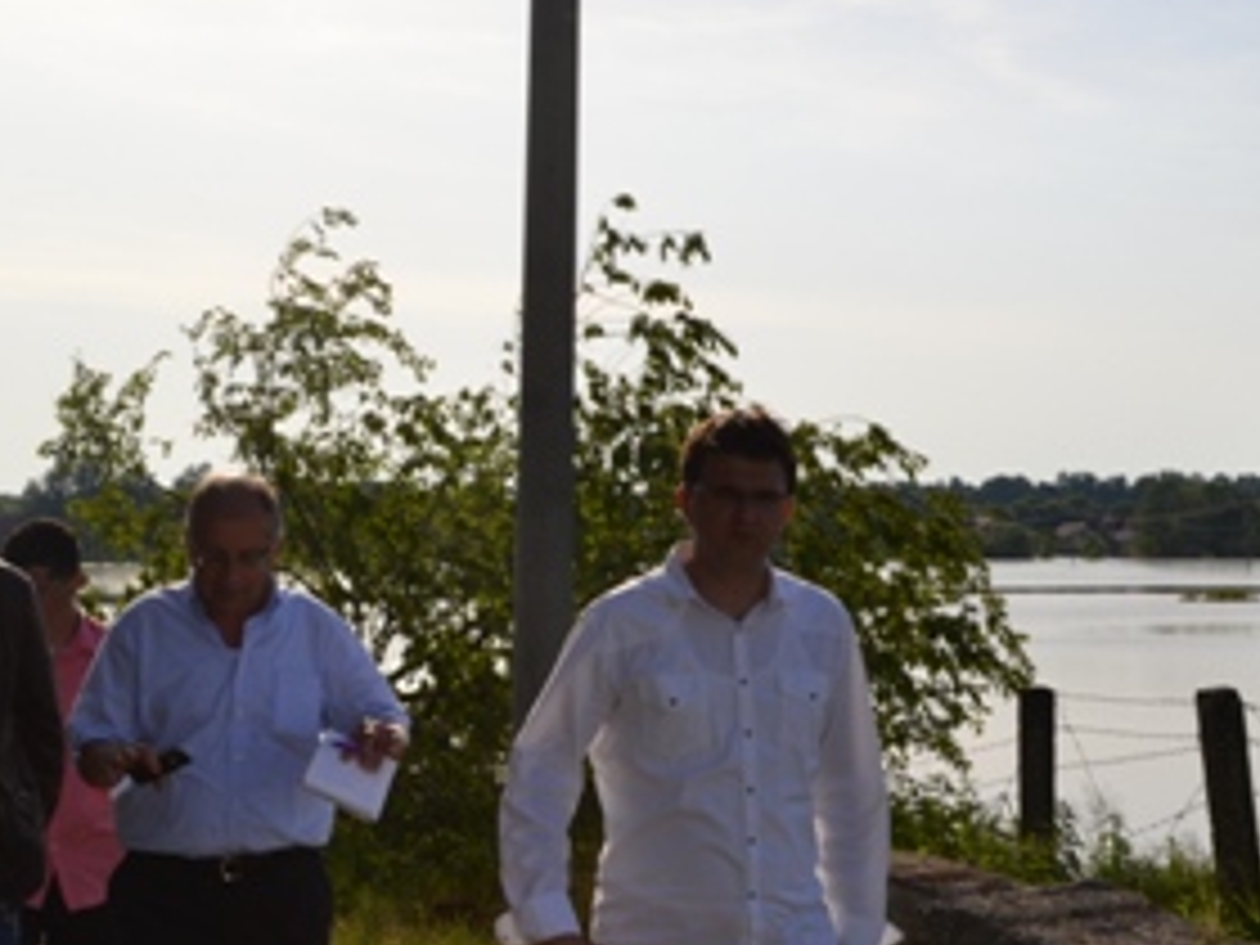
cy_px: 497
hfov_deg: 24.6
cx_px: 405
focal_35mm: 79
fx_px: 2876
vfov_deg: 18.7
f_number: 11
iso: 100
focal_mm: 24
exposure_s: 1/200
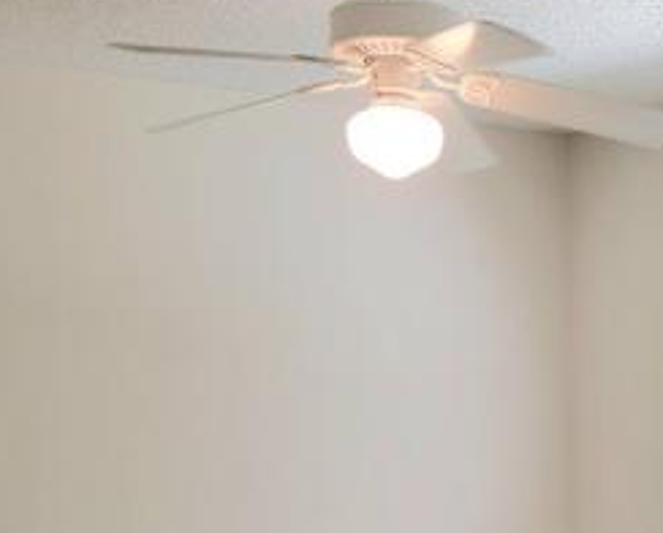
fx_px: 1356
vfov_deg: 20.8
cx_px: 546
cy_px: 634
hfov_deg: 26.9
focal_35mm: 69
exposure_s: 1/120
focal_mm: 6.7
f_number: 1.8
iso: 64
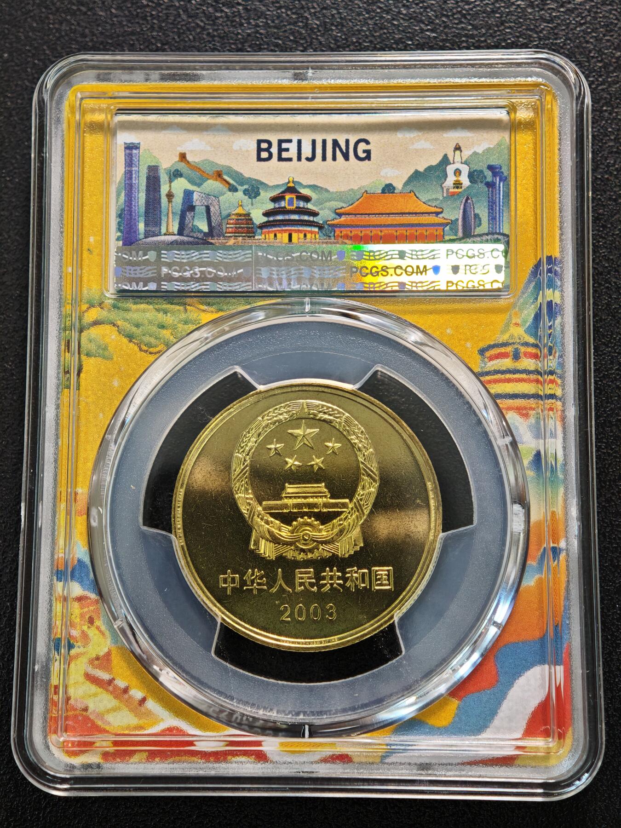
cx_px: 310
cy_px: 414
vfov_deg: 32.2
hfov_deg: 24.4
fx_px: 1435
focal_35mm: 60
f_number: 2
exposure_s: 1/102
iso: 400
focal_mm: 9
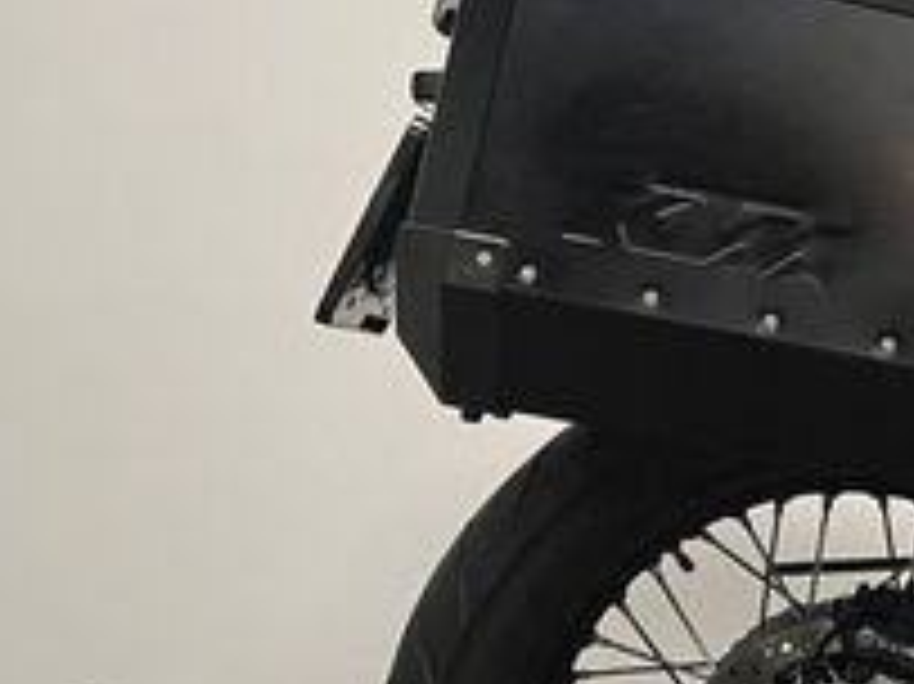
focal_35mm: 82
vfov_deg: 18.0
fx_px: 2164
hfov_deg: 20.1
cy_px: 279
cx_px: 1427
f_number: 1.6
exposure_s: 1/50
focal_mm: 5.1
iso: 100
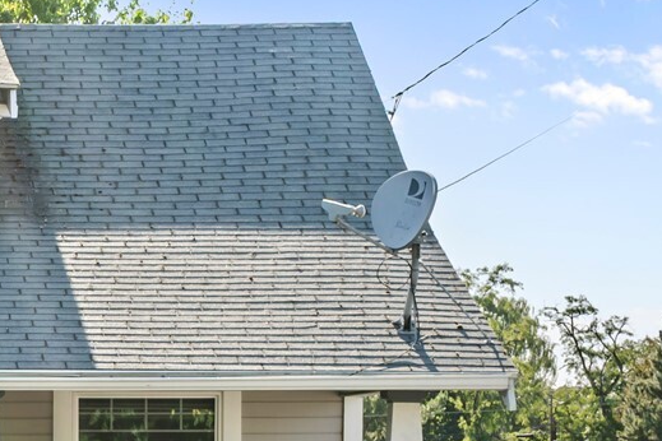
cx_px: -187
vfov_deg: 8.6
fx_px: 2887
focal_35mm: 157
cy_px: 551
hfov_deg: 12.7
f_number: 10
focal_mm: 48
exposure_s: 1/80
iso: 160
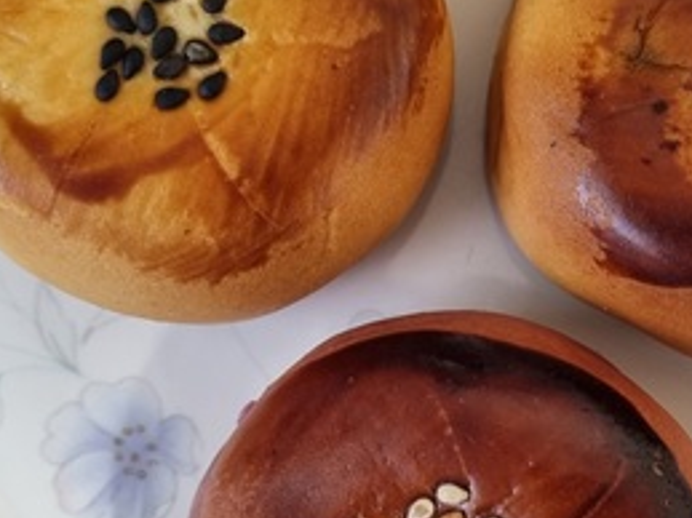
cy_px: 319
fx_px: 1339
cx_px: 460
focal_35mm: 67
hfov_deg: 28.8
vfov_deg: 21.9
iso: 160
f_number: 1.8
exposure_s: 1/40
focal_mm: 5.4
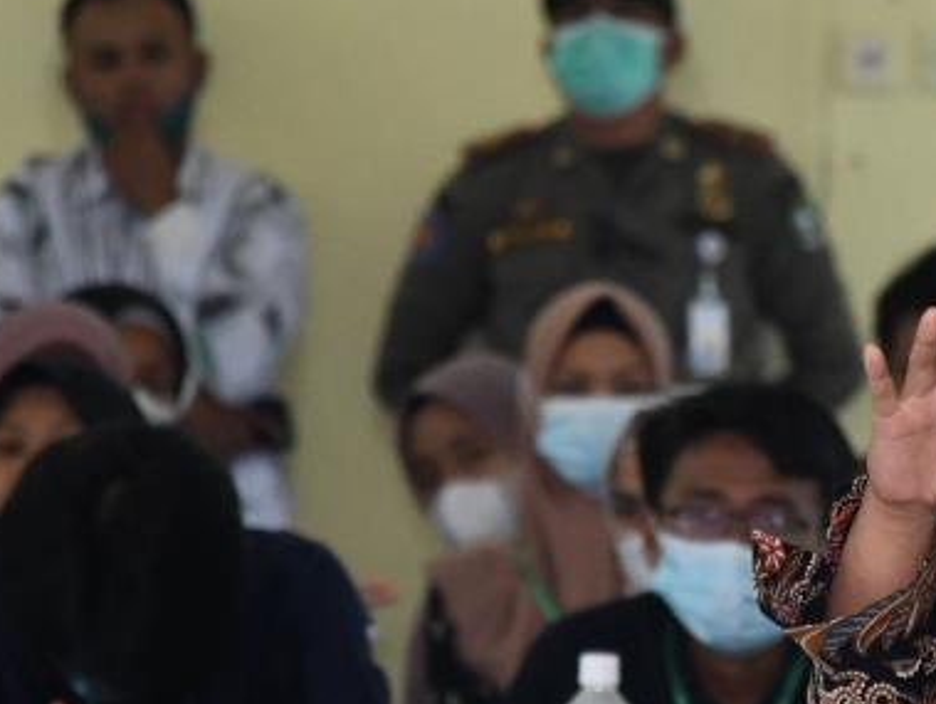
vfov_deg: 2.7
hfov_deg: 3.6
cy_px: 409
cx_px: 733
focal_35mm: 545
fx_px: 14751
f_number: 5.6
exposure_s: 1/250
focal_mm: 140
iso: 3200
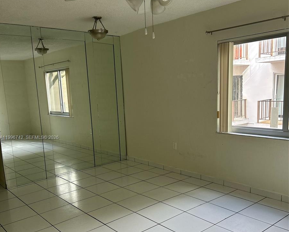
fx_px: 291
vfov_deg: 43.2
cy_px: 138
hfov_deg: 52.8
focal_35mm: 34
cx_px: 144
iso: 50
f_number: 1.5
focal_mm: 5.7
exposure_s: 1/165
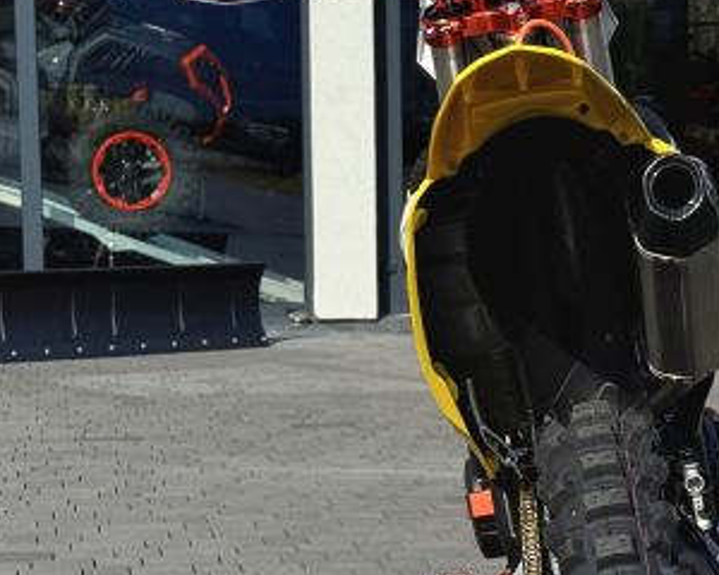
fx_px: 2660
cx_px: 532
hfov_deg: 15.3
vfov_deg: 12.3
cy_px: 455
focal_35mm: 125
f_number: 1.78
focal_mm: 6.76
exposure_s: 1/5587
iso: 64
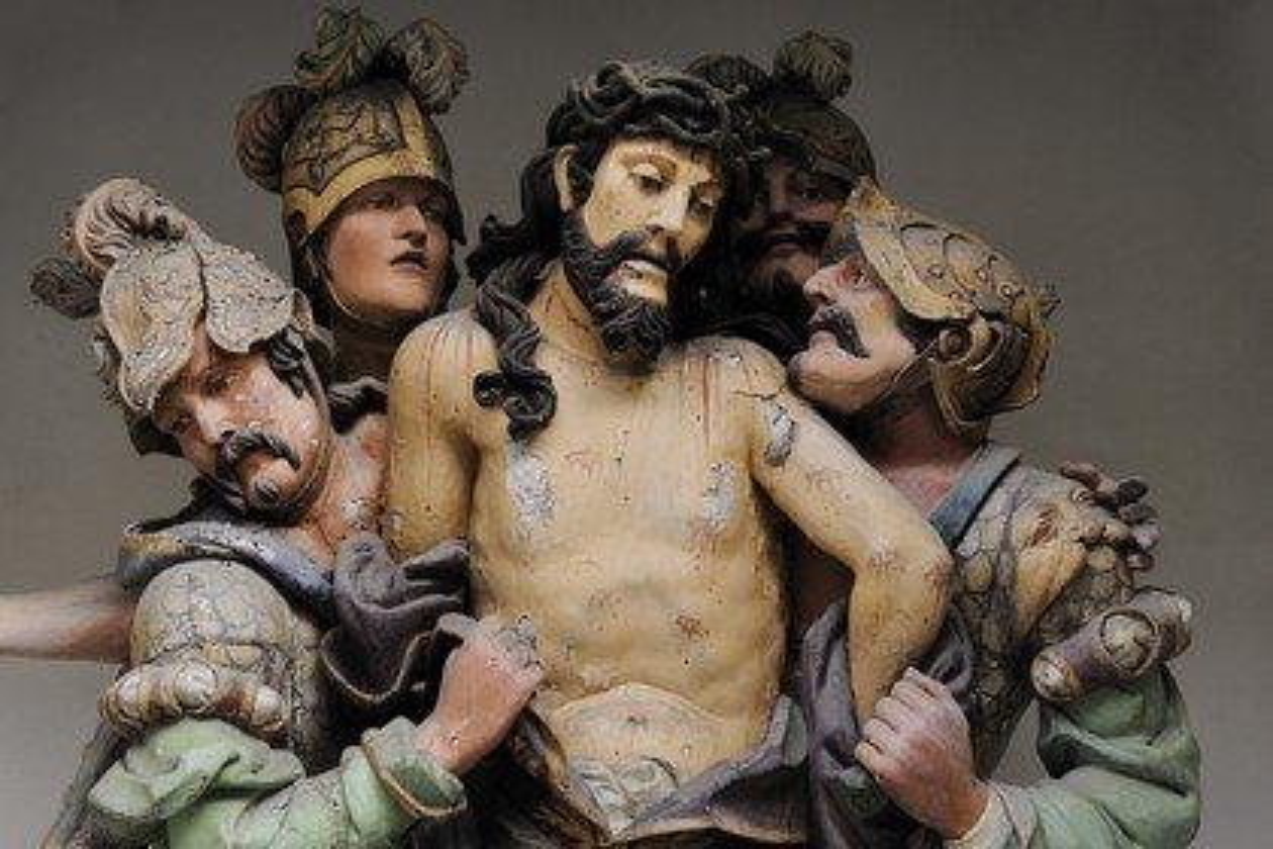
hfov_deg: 38.2
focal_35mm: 52
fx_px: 1839
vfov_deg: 26.0
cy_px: 424
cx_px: 636
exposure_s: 1/60
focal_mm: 52
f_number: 4.5
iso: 200
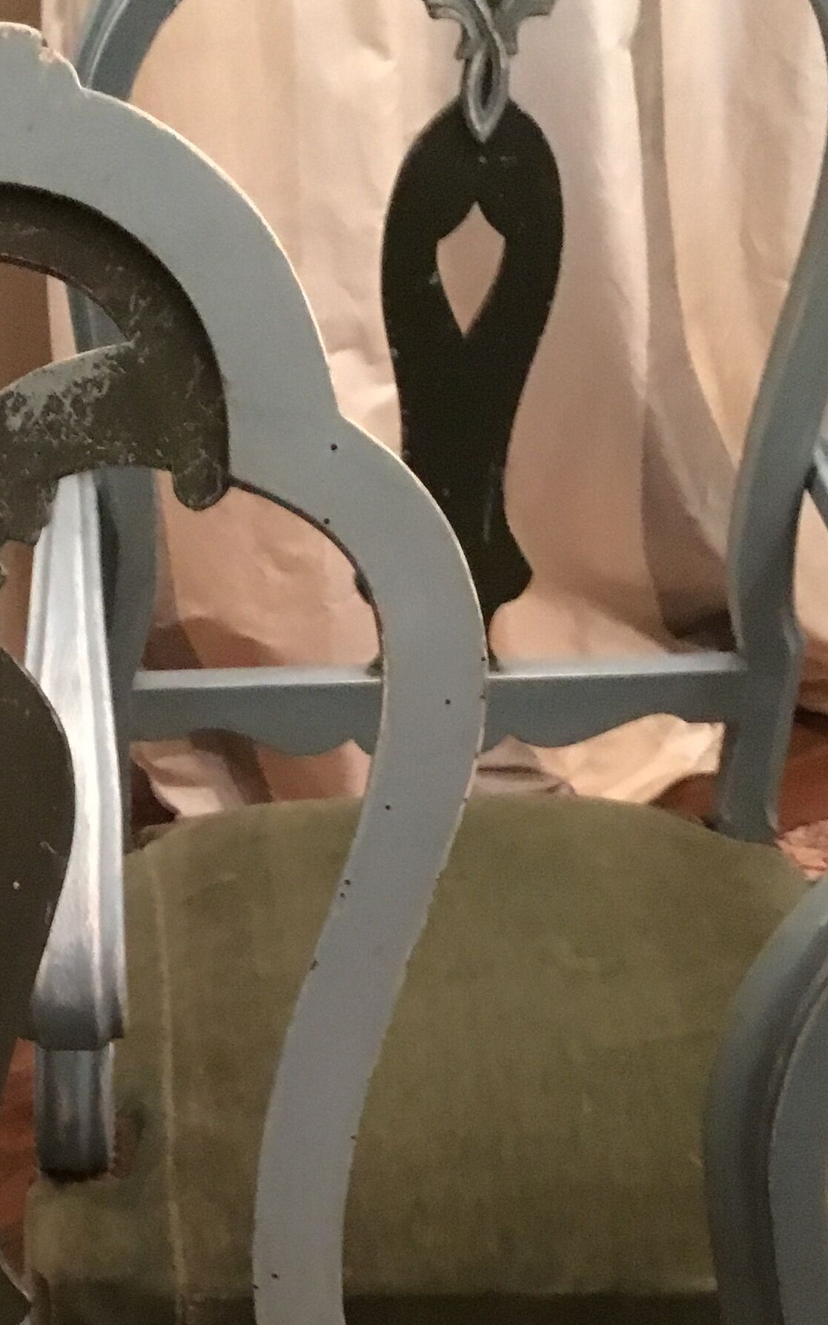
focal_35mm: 60
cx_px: 12
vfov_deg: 33.2
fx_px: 2167
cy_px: 1037
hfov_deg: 21.0
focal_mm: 3.3
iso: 500
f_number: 2.4
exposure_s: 1/17
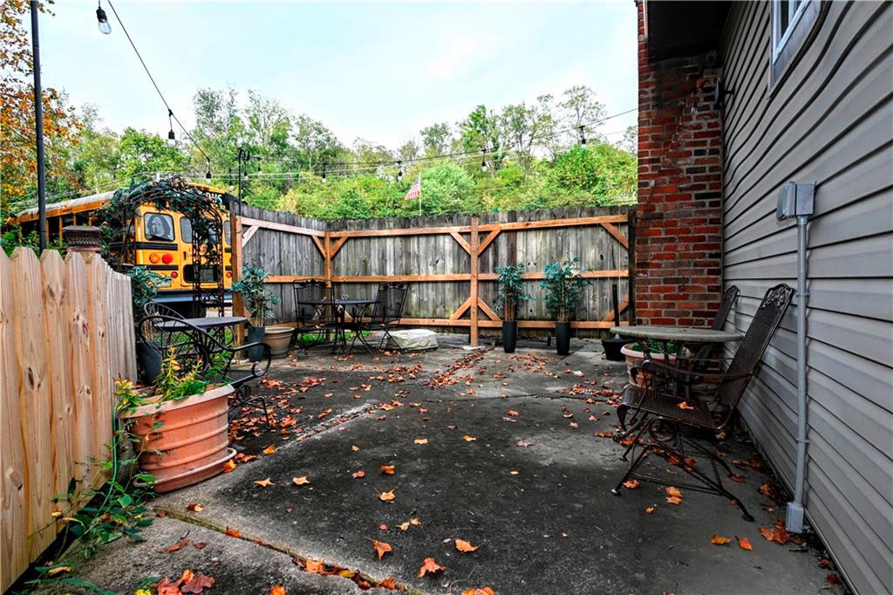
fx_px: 484
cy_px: 298
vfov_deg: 63.2
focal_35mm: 20
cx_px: 446
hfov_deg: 85.4
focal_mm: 13
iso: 100
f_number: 6.3
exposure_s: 1/160
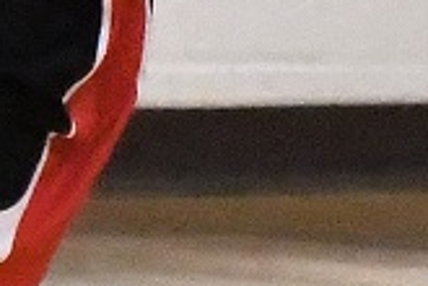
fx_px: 14040
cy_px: -13
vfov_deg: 1.2
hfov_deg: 1.7
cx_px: 289
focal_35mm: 1181
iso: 10000
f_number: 2.8
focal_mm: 112
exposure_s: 1/1000
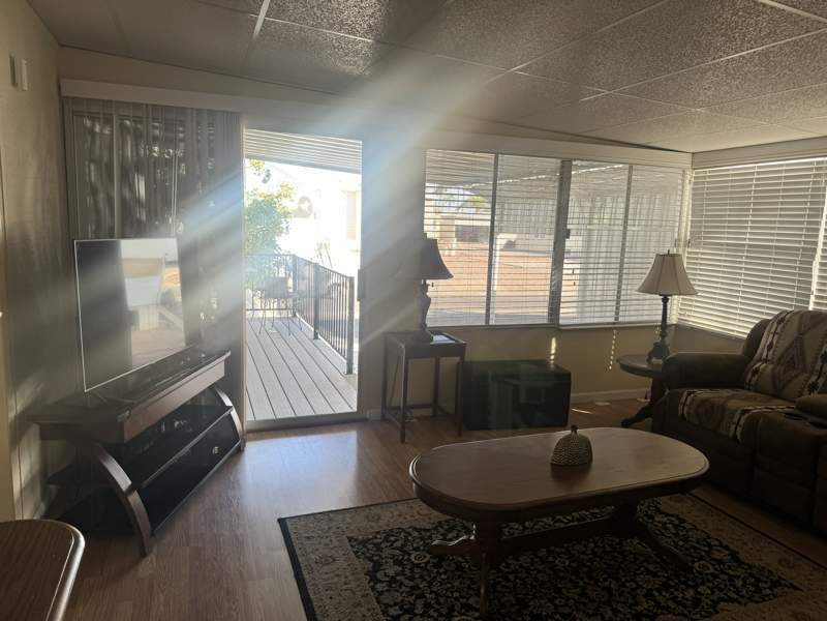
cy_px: 310
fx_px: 573
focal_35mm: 24
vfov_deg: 56.8
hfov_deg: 71.6
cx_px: 414
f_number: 1.78
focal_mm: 6.76
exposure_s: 1/121
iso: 80
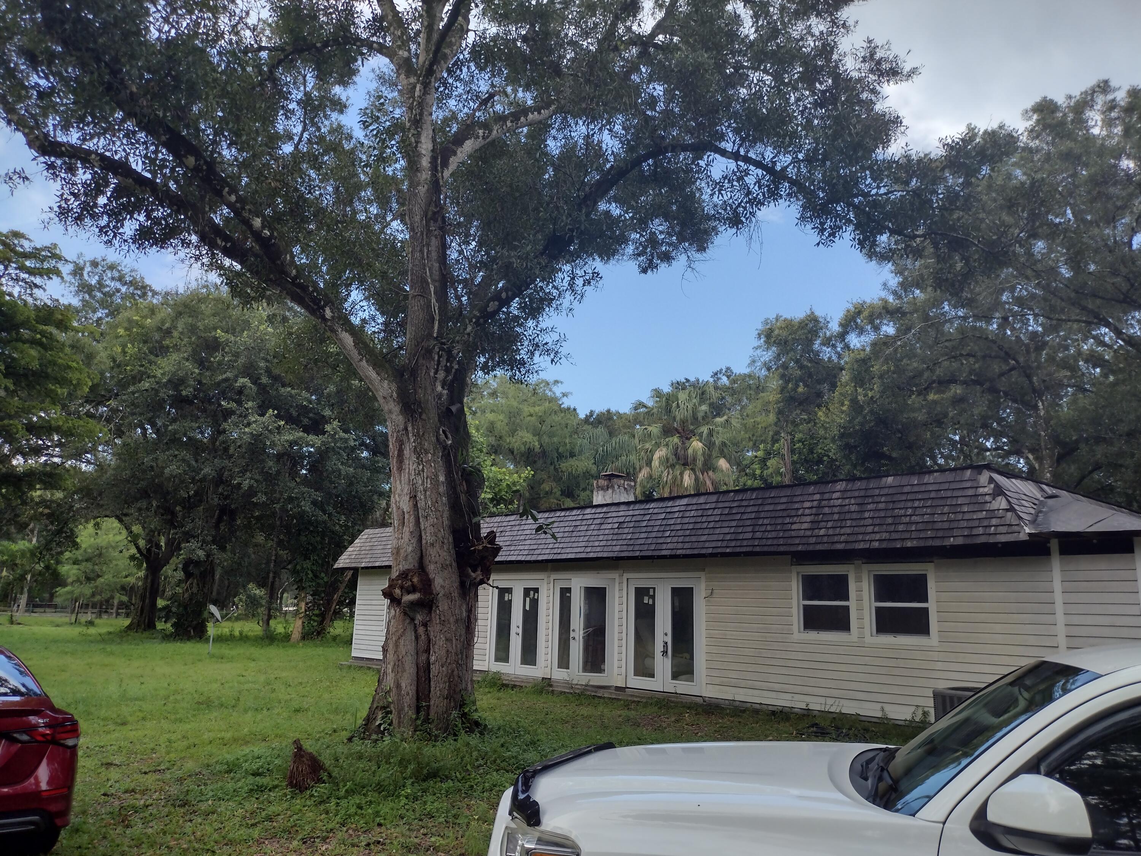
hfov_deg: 65.3
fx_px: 890
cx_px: 570
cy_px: 428
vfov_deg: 51.4
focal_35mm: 27
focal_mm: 4.71
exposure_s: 1/594
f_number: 1.7
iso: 100
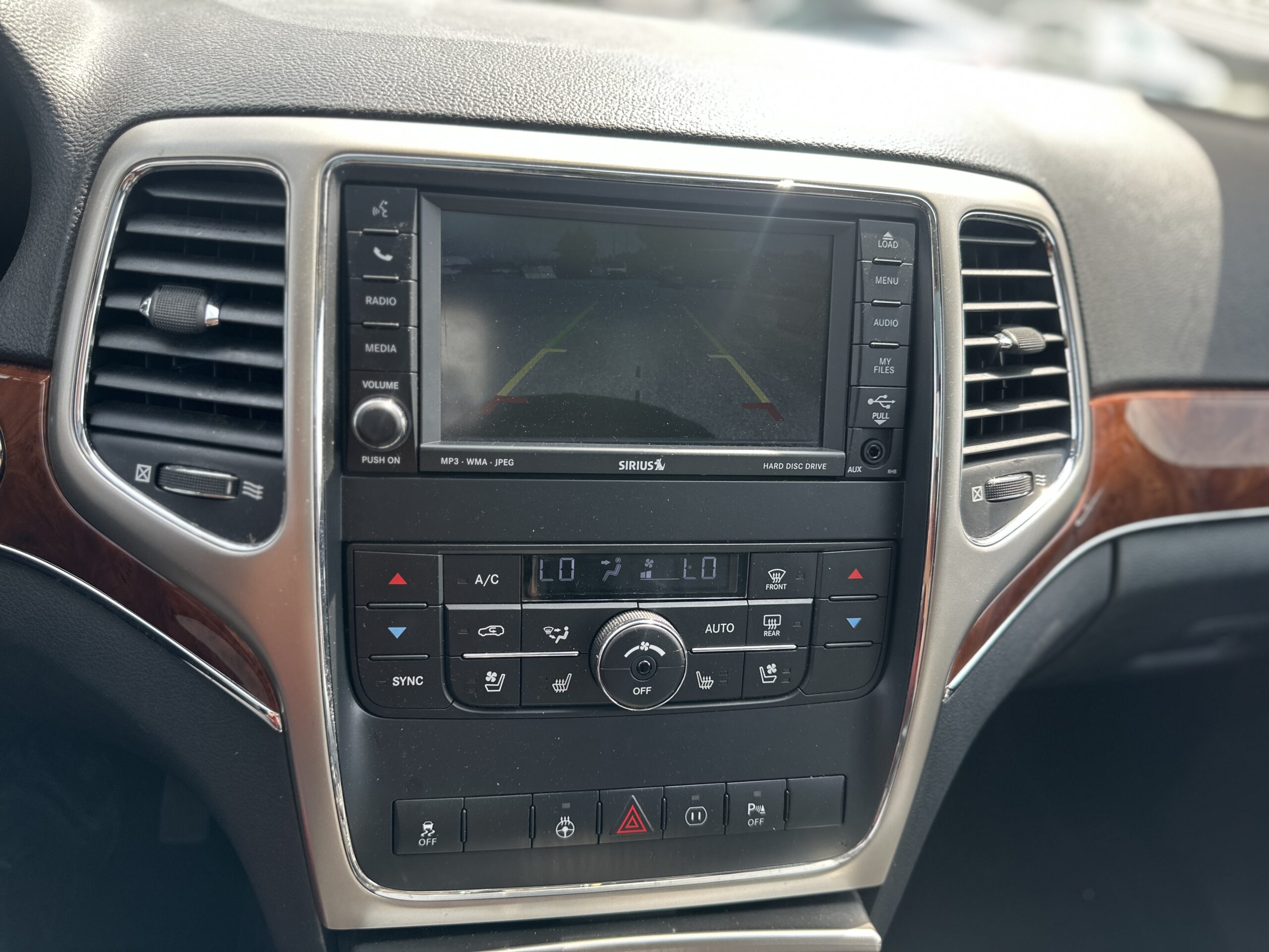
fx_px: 880
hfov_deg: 71.6
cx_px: 634
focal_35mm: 24
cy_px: 476
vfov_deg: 56.8
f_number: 1.78
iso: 80
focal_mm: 6.86
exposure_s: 1/290
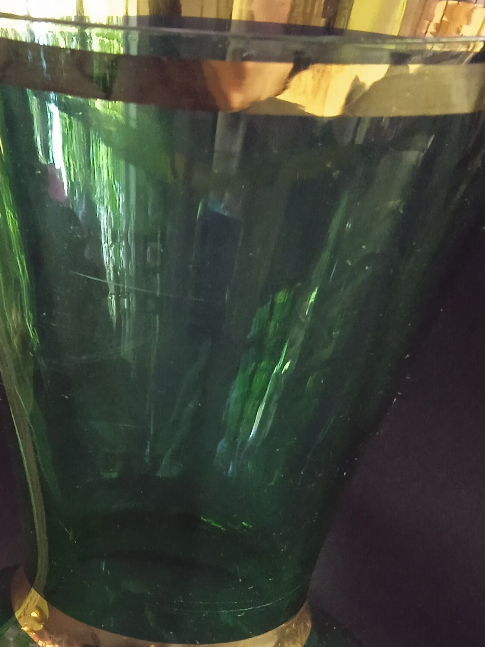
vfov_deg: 28.8
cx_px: 63
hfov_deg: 21.5
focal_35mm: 67
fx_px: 1252
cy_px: 437
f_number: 2.2
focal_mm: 3.43
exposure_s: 1/14.3
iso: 1660
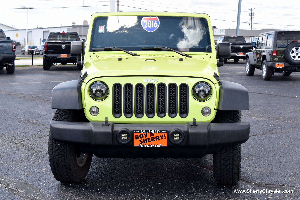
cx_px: 150
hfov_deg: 37.8
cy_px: 100
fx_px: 438
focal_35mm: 52
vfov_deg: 25.8
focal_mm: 35
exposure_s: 1/200
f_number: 7.1
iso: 400
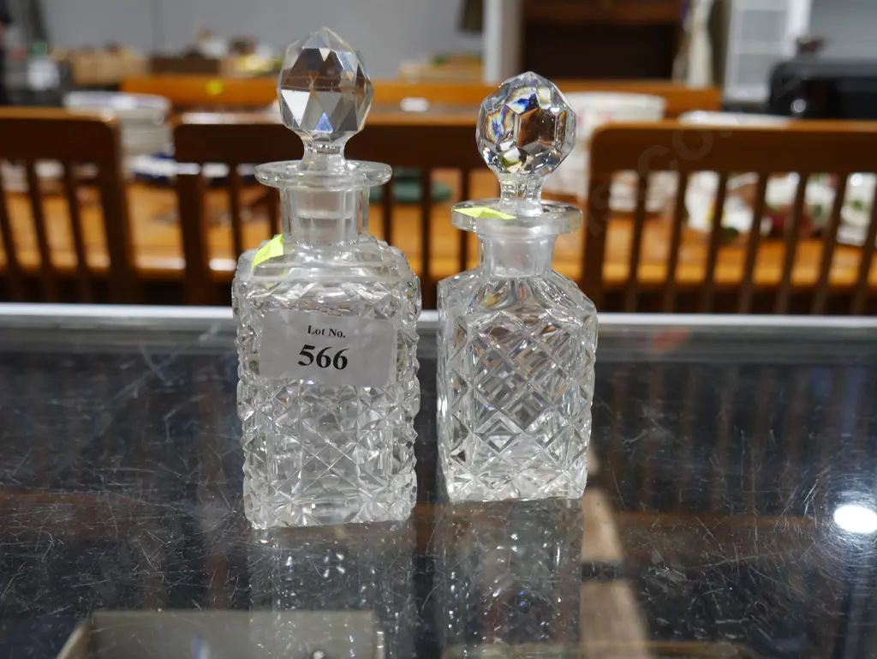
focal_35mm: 38
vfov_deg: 37.8
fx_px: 963
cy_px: 330
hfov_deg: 49.0
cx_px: 438
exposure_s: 1/60
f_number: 4.1
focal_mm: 19
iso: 400
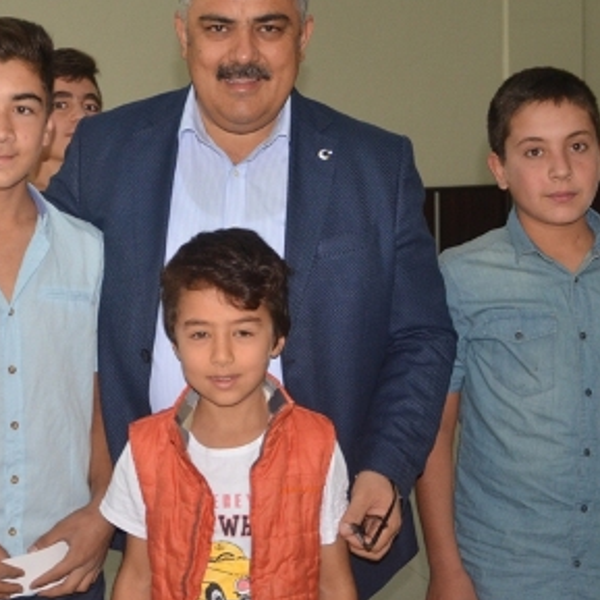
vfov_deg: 27.7
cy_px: 247
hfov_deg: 27.1
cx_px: 102
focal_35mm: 62
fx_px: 1216
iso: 800
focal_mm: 22
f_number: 3.8
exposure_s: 1/60
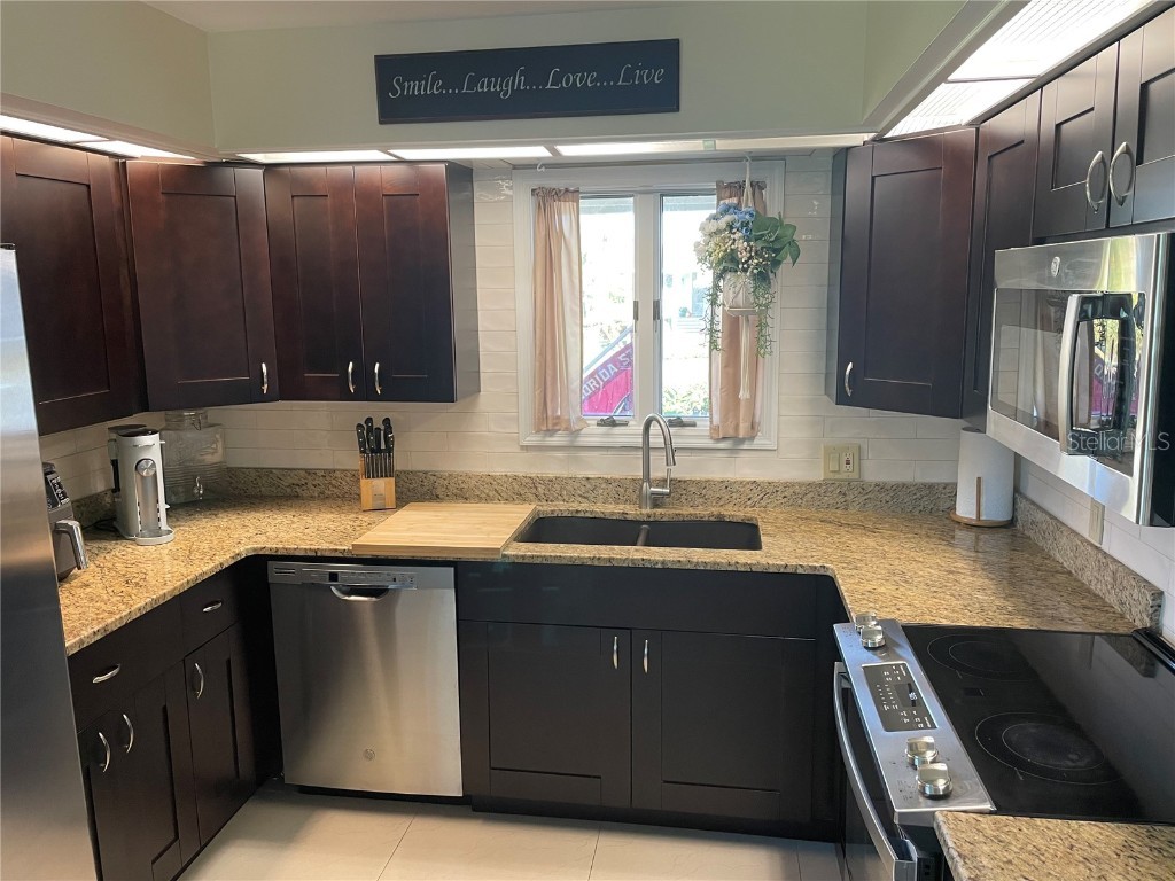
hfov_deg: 67.3
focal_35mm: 26
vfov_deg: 53.1
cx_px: 588
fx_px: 883
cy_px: 440
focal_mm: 4.2
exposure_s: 1/60
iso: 125
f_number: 1.6
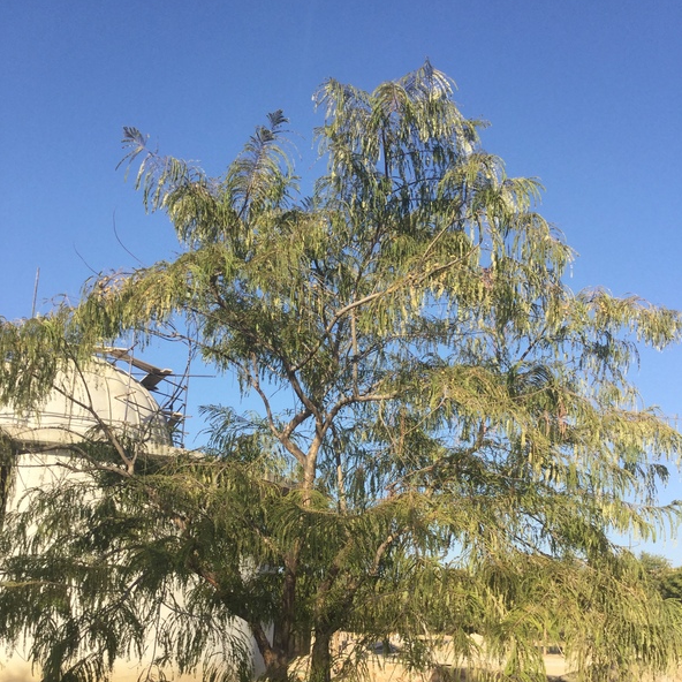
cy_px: 427
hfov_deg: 44.9
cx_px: 341
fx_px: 825
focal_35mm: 37
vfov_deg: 44.6
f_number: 2.4
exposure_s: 1/840
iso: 25
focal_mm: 3.3
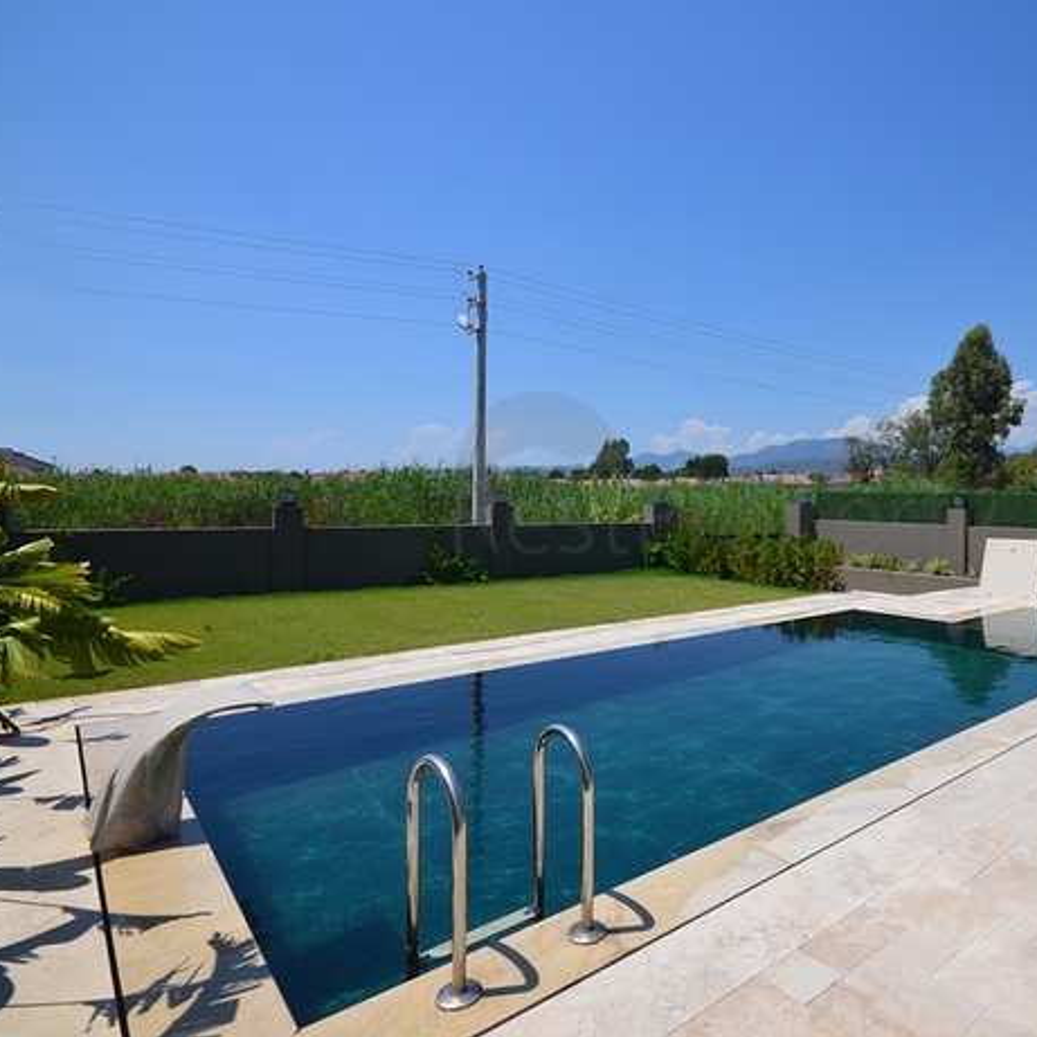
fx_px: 678
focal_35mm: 20
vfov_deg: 74.8
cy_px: 499
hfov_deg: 71.6
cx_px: 728
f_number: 11
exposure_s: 1/500
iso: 200
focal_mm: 10
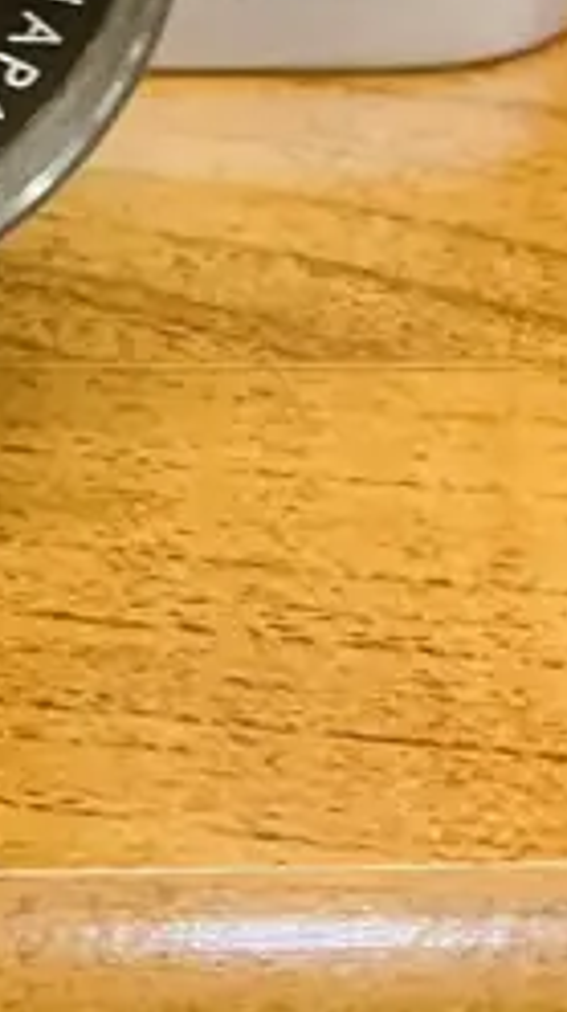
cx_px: -616
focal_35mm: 126
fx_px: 3377
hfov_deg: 9.0
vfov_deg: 15.9
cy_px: -392
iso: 250
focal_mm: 3.99
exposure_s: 1/33
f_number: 1.8
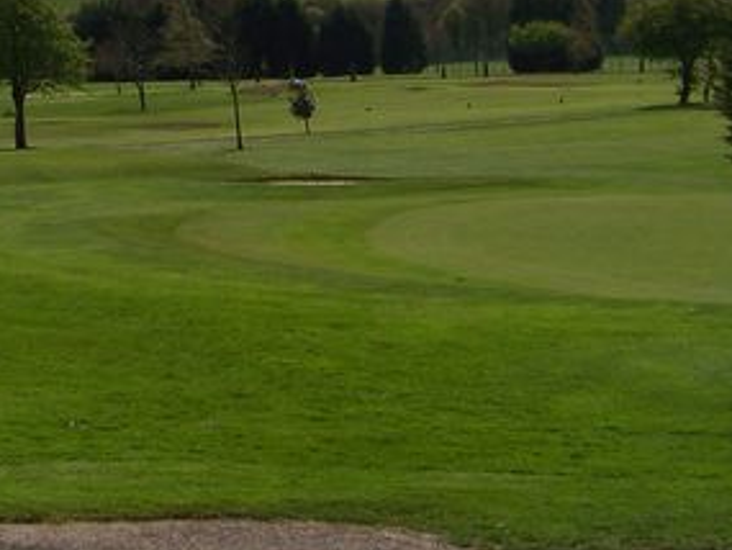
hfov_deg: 19.2
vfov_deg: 14.3
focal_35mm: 101
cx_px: 139
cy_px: -72
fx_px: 2137
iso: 62
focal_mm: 5.85
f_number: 4
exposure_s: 1/1250
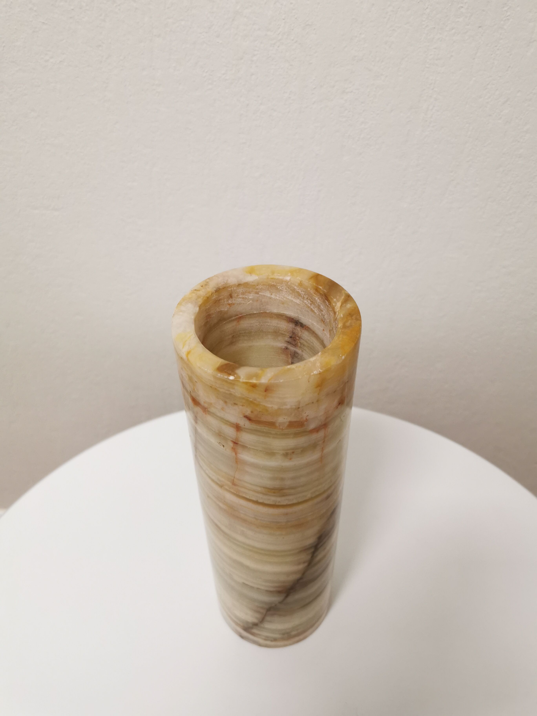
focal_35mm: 27
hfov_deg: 51.4
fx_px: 558
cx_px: 268
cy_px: 358
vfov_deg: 65.3
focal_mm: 5.58
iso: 200
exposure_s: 1/50
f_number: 1.8
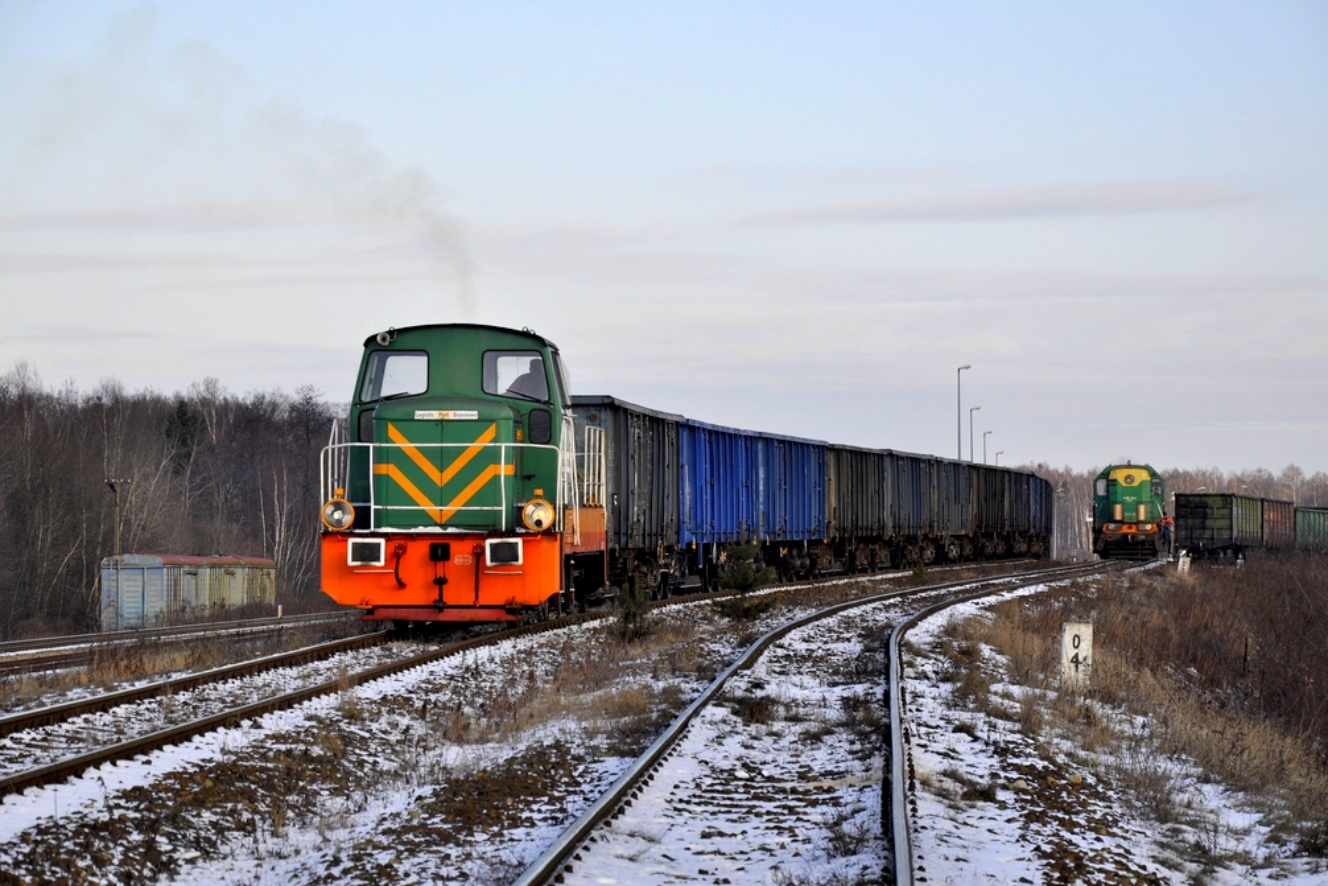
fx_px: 5054
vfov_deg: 10.0
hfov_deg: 15.0
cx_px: 668
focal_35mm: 137
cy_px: 446
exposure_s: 1/400
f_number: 8
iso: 250
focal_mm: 90
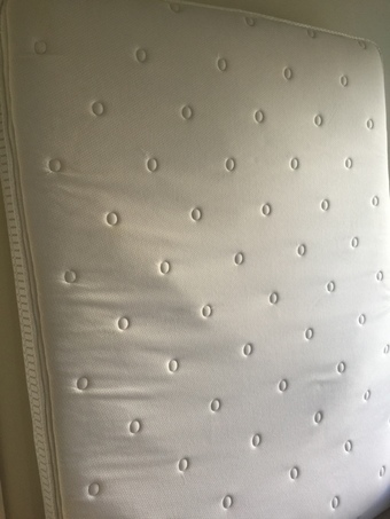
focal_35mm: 29
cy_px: 260
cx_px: 195
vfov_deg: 61.6
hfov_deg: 48.2
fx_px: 435
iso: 32
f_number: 2.2
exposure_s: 1/30
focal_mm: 4.15
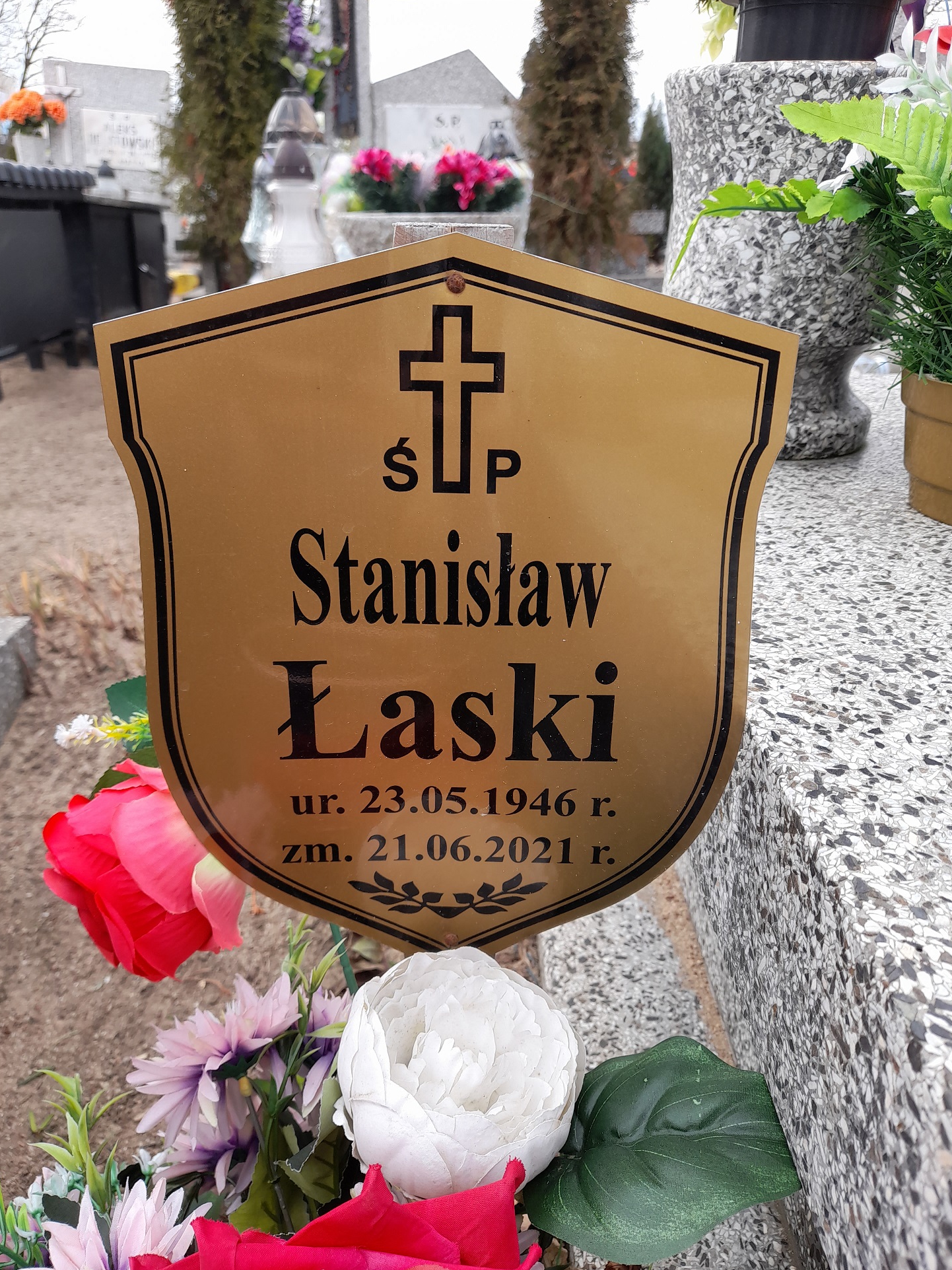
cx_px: 480
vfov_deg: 67.3
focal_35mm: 26
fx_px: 953
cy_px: 659
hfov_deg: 53.1
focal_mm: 4.6
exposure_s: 1/168
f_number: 2
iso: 20
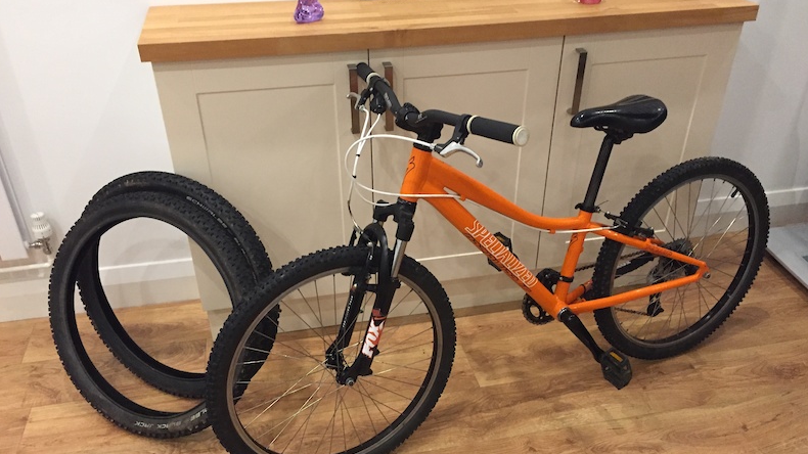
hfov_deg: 61.0
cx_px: 408
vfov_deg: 36.6
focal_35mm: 32
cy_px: 254
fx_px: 685
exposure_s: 1/25
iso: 320
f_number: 2.2
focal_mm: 4.15
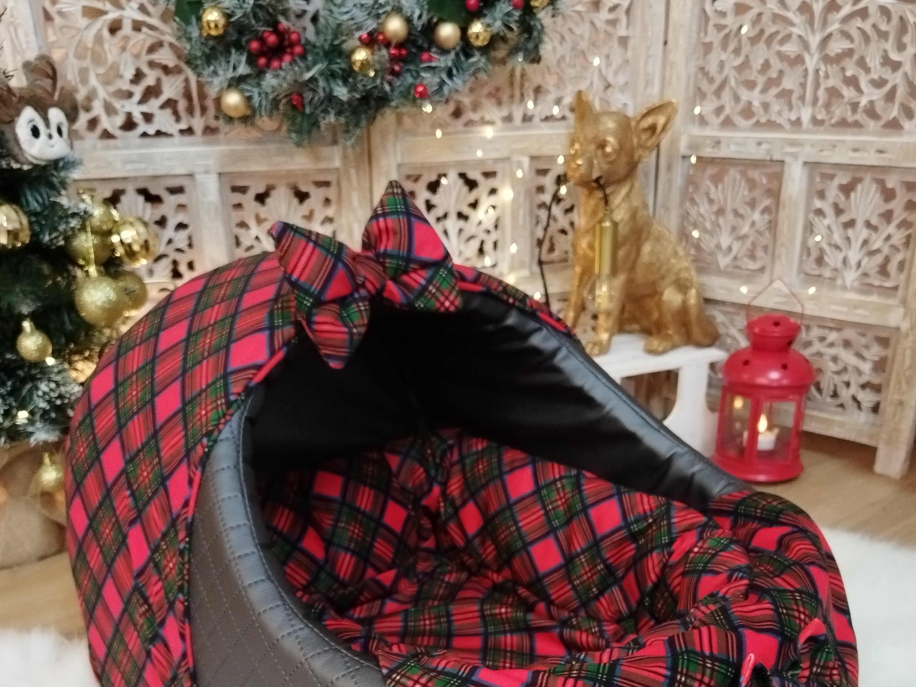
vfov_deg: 38.8
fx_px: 926
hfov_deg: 52.6
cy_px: 573
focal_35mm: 35
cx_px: 459
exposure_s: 1/33.3
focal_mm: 4.95
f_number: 1.9
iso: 800
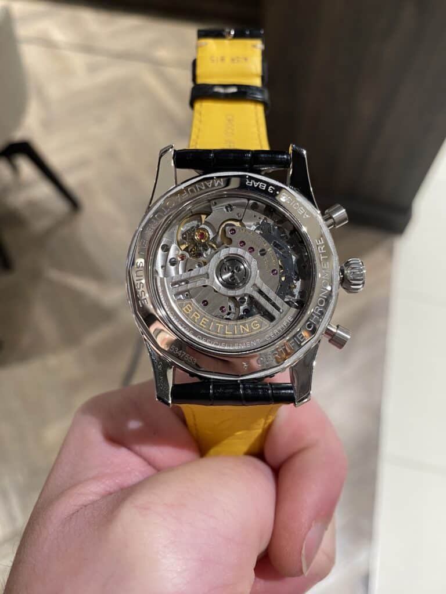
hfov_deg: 54.9
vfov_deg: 69.4
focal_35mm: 25
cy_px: 297
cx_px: 223
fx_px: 429
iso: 80
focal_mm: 4.25
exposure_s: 1/50
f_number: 1.8
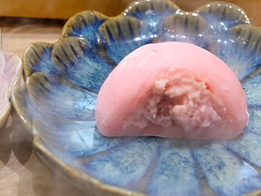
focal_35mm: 55
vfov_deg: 26.6
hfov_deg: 34.2
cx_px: 196
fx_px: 415
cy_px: 92
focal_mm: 23
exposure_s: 1/34
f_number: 3.6
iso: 160
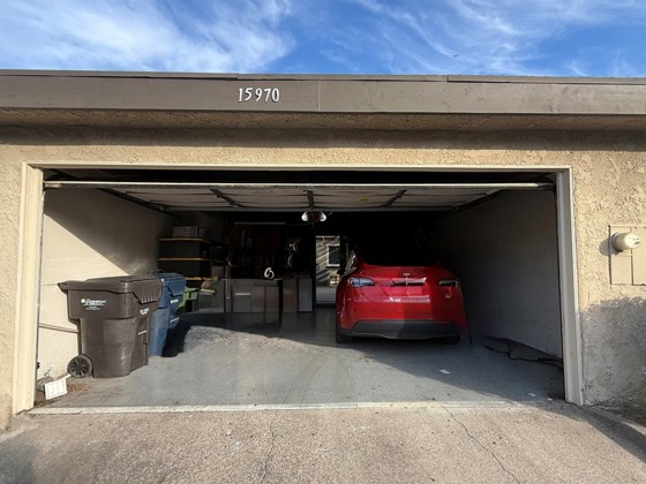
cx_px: 331
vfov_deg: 78.0
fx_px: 299
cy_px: 257
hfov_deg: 94.5
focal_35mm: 16
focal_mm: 2.22
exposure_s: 1/307
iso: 50
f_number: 2.2
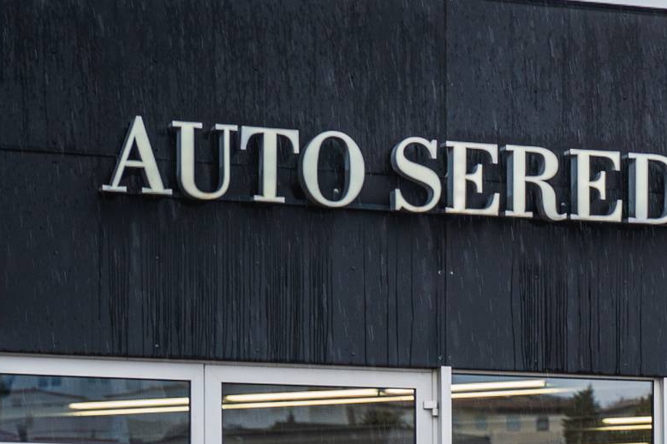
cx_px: 691
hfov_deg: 14.1
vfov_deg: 9.5
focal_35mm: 143
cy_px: 532
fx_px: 2649
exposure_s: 1/160
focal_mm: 58
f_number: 4
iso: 800
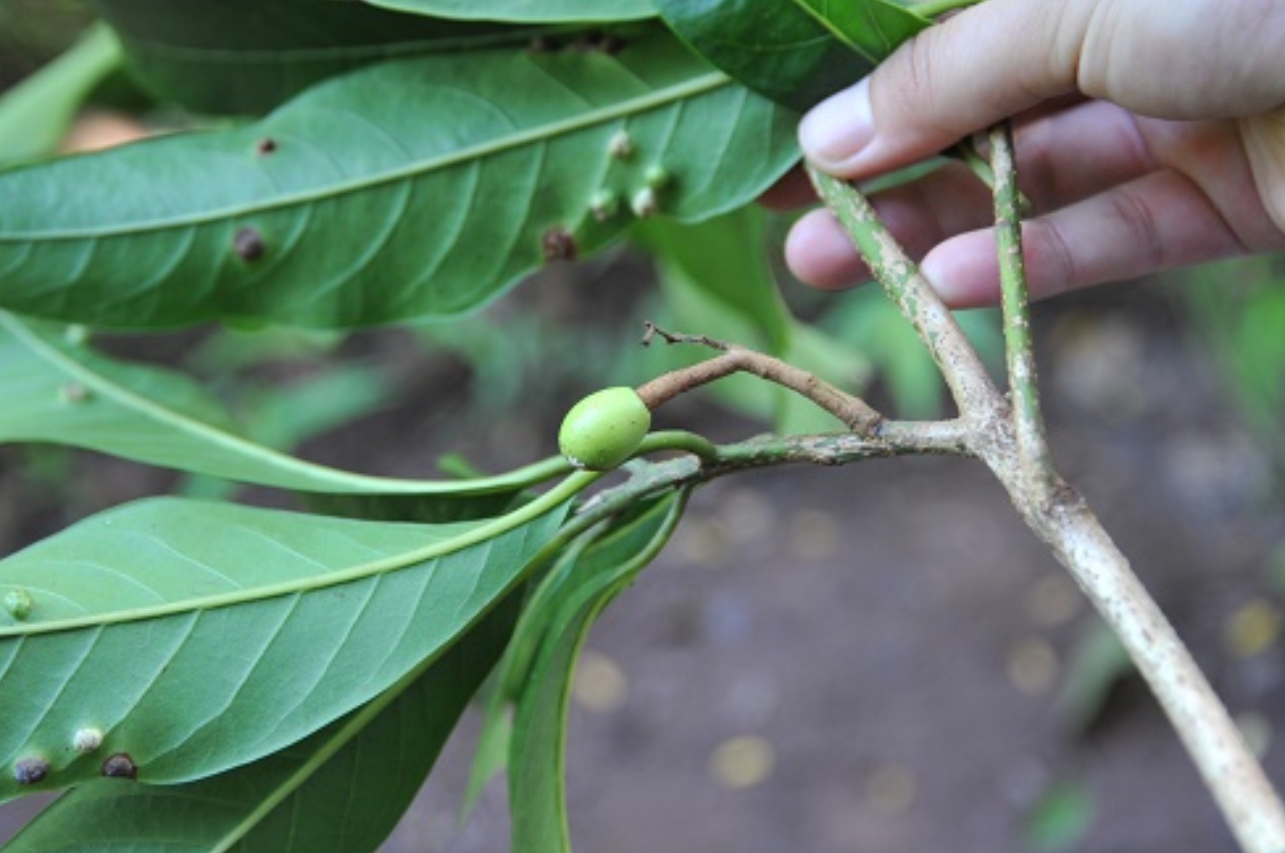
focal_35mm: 80
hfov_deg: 25.4
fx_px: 2852
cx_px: 674
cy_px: 354
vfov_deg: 17.0
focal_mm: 65
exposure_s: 1/100
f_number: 5
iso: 900
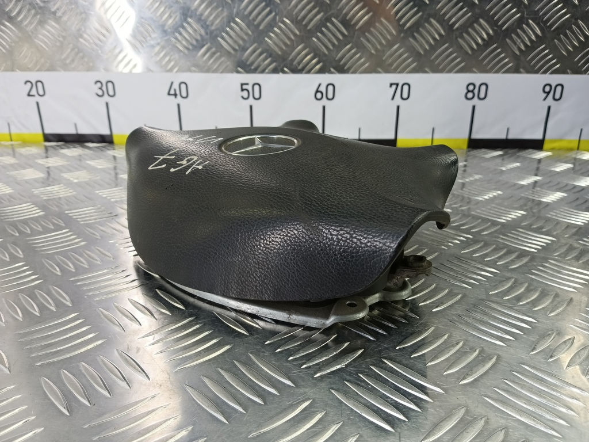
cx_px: 294
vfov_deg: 58.9
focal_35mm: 23
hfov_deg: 73.9
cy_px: 221
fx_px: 391
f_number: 1.6
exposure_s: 1/50
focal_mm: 4.11
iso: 150
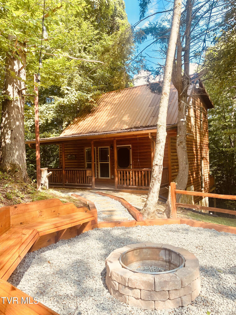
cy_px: 158
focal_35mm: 26
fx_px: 236
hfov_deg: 53.1
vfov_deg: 67.3
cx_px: 118
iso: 32
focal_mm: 4.25
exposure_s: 1/767
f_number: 1.8
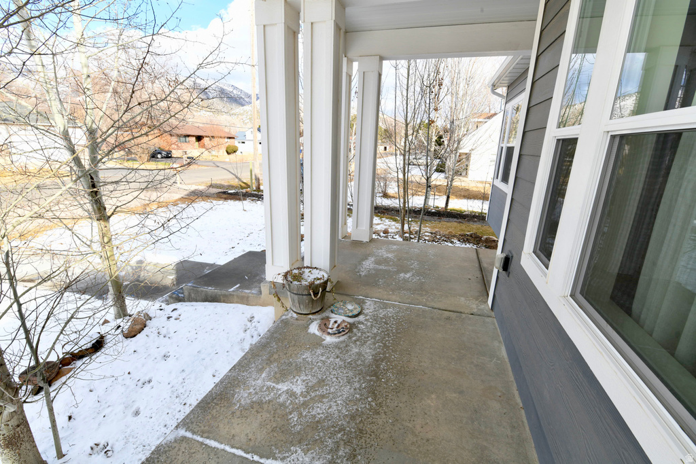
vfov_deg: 77.3
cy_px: 232
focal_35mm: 15
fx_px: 290
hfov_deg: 100.4
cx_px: 348
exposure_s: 1/40
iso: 200
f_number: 14
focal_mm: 15
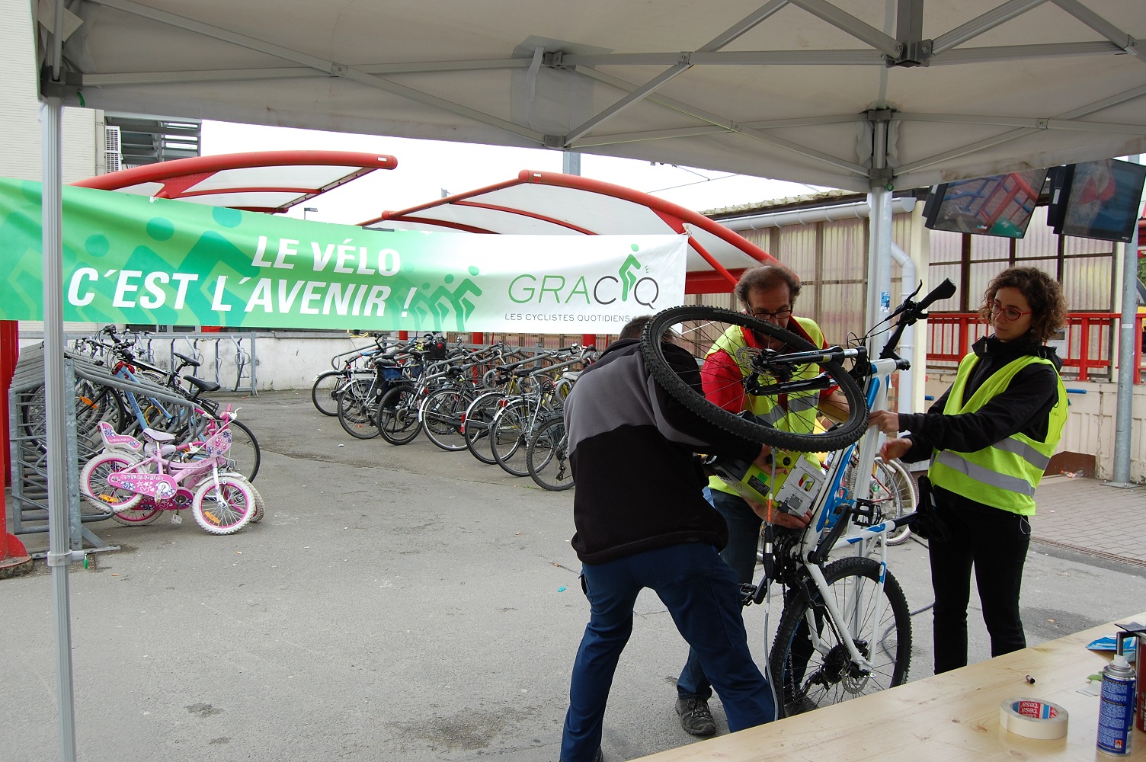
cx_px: 573
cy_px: 381
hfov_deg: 64.6
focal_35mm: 28
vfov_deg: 45.6
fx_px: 906
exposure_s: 1/160
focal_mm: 19
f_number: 6.3
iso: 200
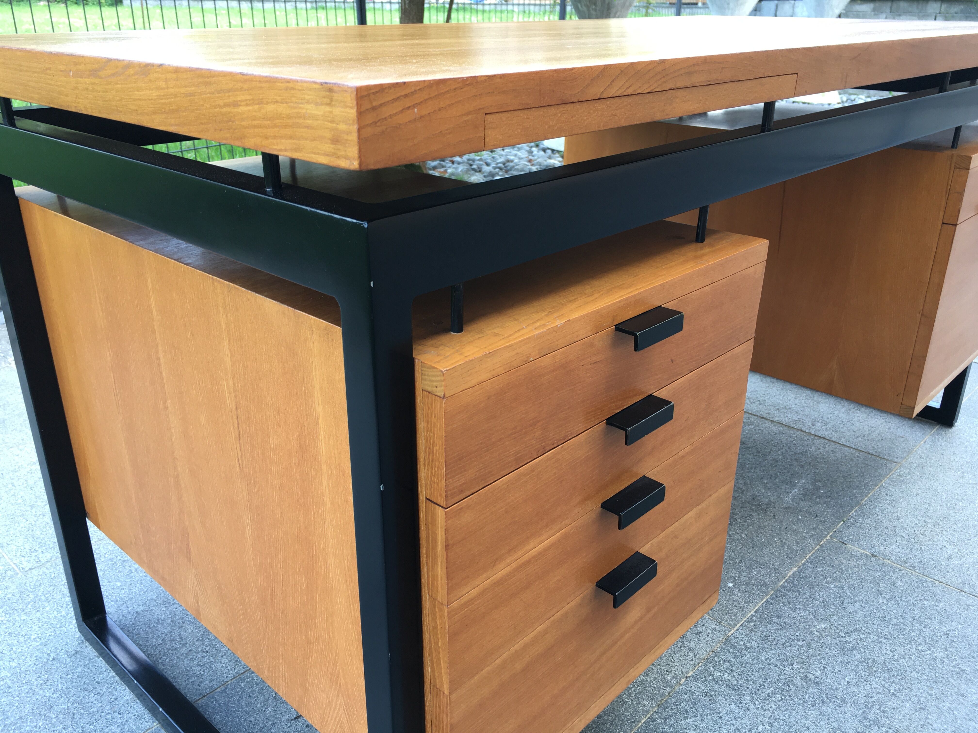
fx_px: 819
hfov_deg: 61.7
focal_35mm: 29
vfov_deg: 48.2
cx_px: 489
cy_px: 366
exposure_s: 1/50
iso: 32
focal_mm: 4.15
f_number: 2.2
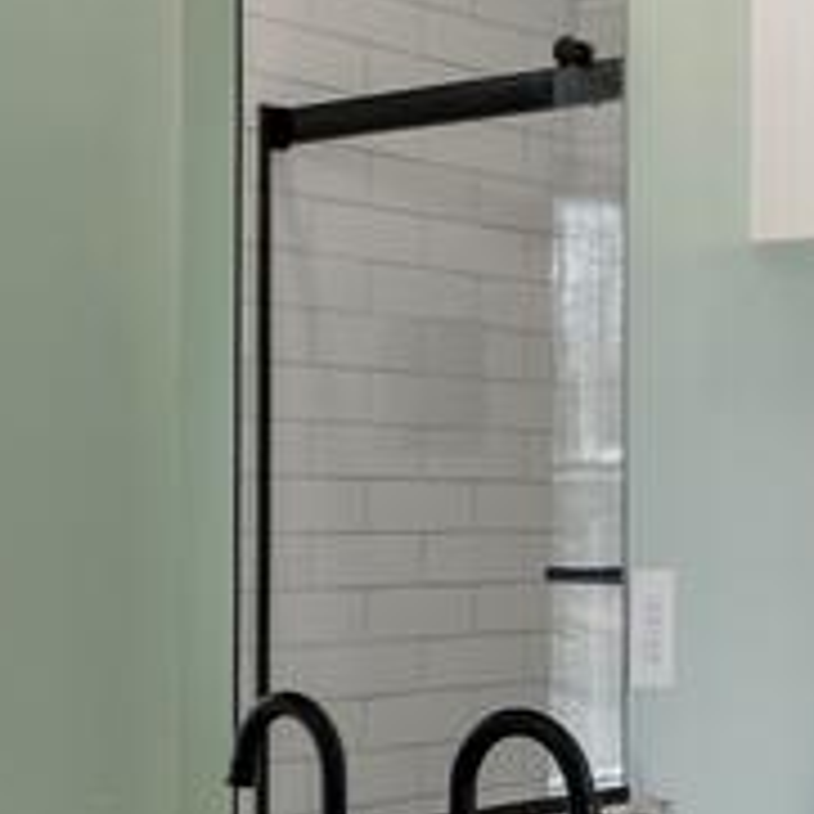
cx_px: 661
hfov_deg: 20.9
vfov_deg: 21.1
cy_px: 513
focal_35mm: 82
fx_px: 2182
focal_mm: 17
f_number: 8
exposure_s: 1/30
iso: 800
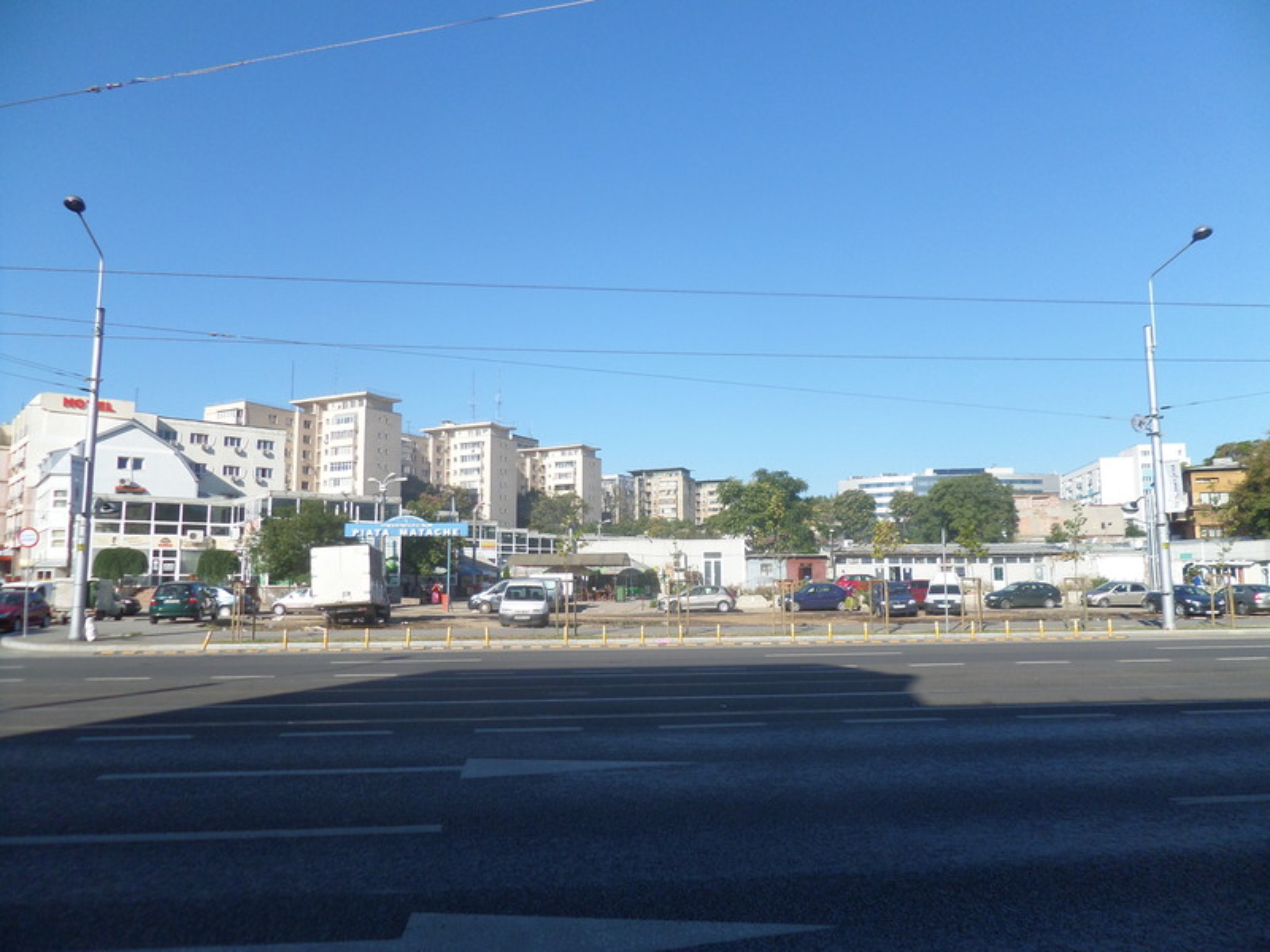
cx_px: 635
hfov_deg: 71.6
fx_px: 881
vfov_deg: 56.8
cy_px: 476
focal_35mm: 24
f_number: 3.1
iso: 80
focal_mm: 4.3
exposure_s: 1/1000
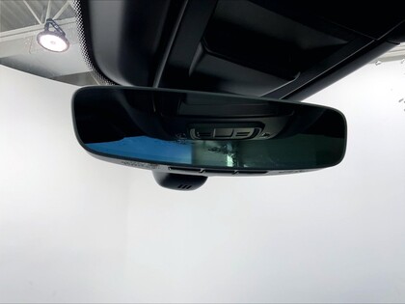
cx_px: 202
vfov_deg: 48.2
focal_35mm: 29
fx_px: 339
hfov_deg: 61.7
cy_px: 152
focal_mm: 3
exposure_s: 1/264
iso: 16
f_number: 1.8
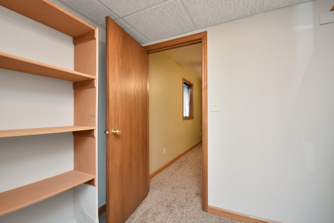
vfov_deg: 72.1
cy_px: 112
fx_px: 153
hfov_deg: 95.0
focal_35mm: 16
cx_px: 167
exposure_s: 1/60
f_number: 4.2
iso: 3200
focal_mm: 11
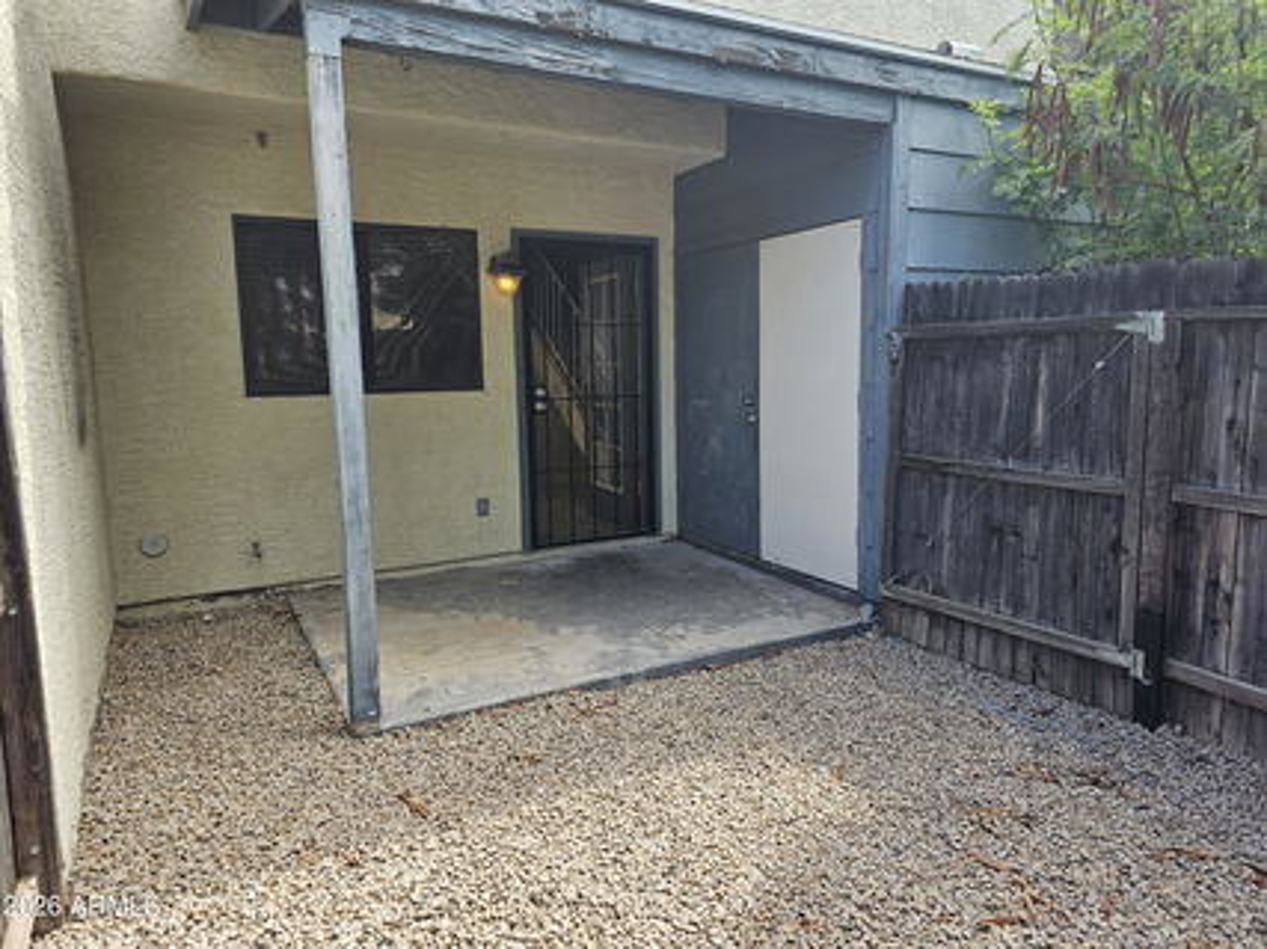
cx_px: 634
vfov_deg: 58.9
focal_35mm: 23
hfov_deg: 73.9
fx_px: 842
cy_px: 474
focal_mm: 6.3
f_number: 1.7
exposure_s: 1/180
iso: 20
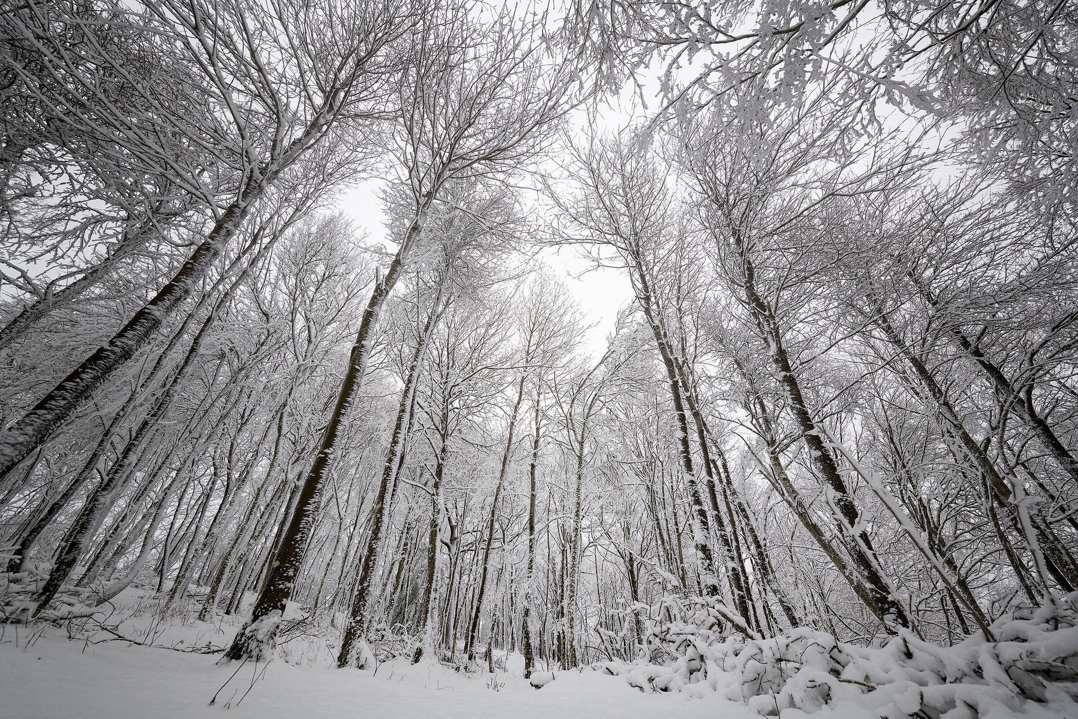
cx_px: 539
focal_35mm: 14
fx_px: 419
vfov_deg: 81.2
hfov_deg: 104.3
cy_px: 360
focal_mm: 14
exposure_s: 1/50
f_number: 5.6
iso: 100
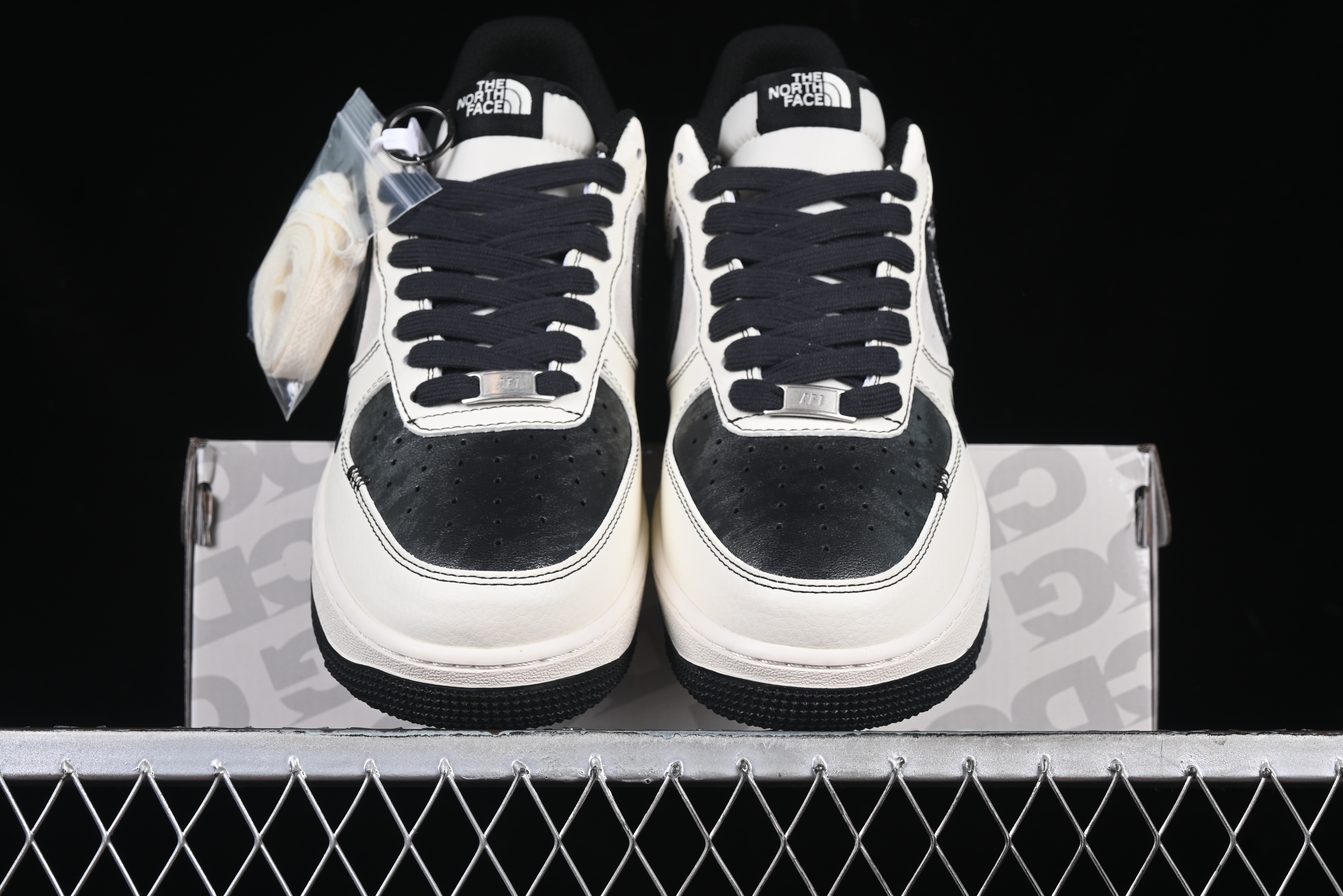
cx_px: 672
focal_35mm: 75
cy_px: 448
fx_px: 2798
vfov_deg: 18.2
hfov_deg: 27.0
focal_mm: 50
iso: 160
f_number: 8
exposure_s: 1/80
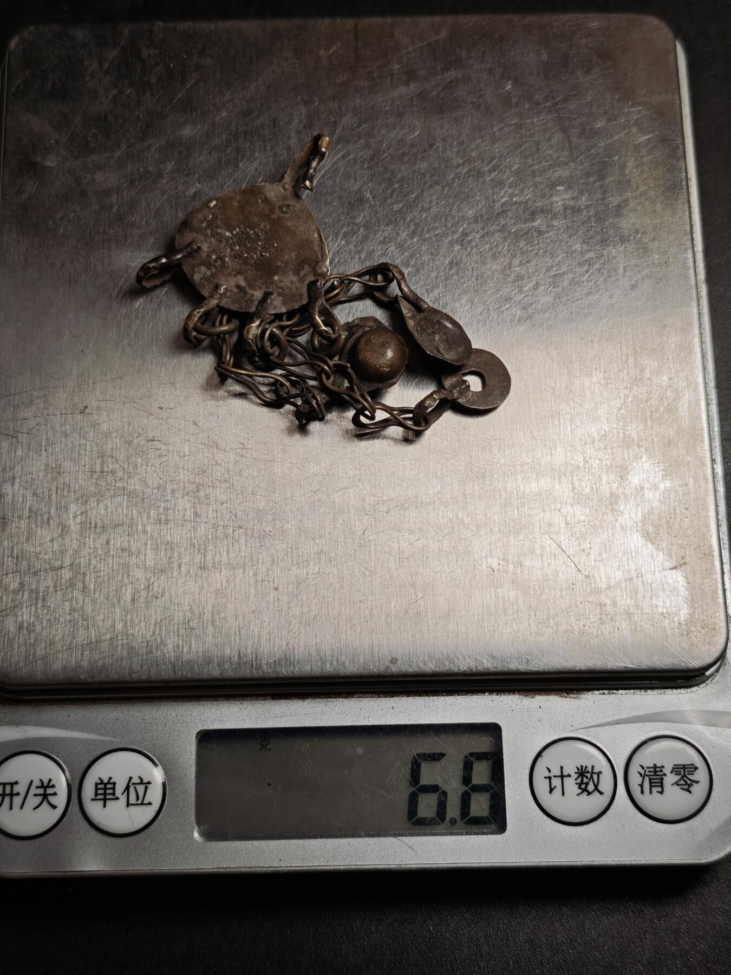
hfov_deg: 29.1
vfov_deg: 38.2
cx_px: 366
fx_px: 1408
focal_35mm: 50
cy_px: 488
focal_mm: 5.85
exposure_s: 1/388
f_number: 1.63
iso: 50
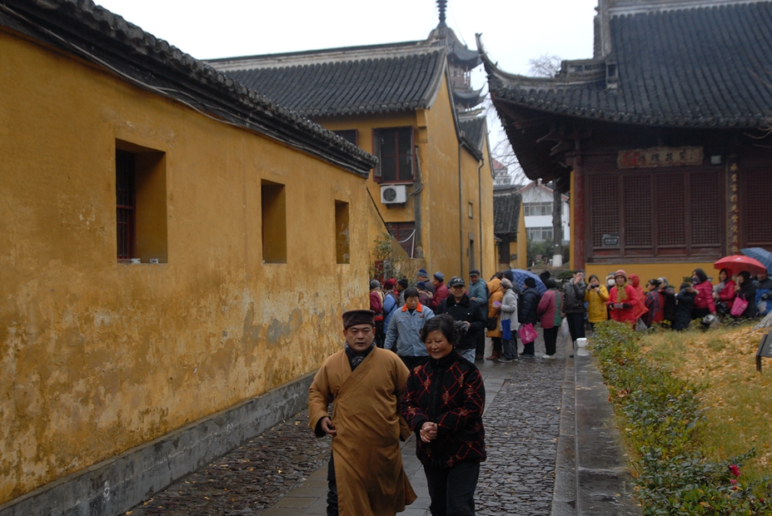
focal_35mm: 53
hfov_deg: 37.5
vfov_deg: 25.6
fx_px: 1138
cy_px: 268
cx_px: 363
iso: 200
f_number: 5
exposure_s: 1/80
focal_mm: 32
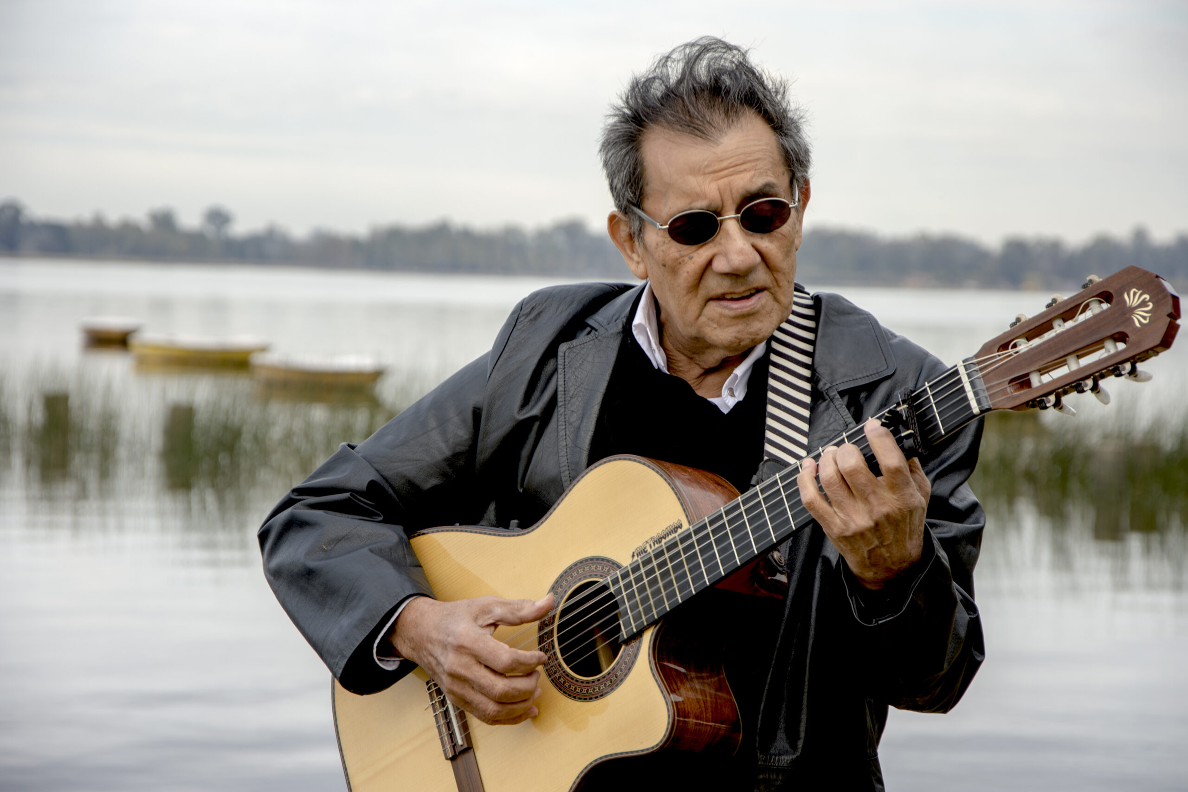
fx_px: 4554
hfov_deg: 14.9
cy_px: 396
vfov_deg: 9.9
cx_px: 594
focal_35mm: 138
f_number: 5.6
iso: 100
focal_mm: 92
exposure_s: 1/100
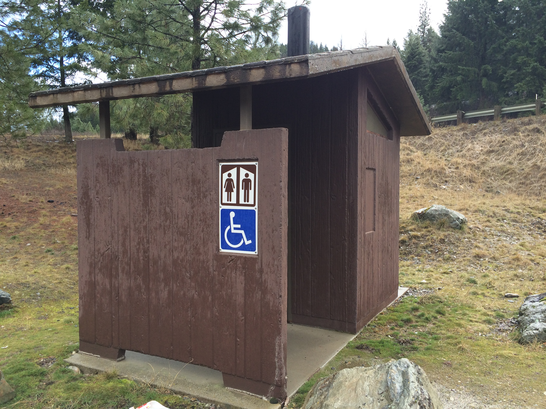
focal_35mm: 29
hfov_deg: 61.7
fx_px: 457
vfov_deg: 48.2
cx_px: 273
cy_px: 204
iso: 32
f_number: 2.2
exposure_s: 1/277
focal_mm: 4.15
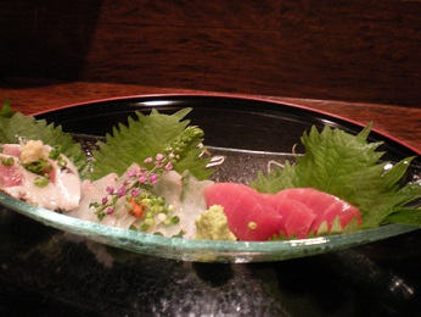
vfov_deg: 37.8
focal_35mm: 38
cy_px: 158
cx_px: 210
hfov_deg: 48.9
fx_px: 462
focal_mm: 6.3
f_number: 3.1
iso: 400
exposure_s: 1/6.4
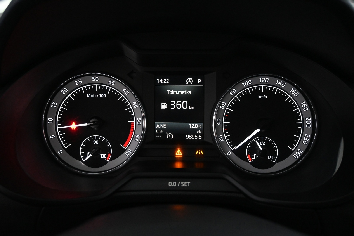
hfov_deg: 58.3
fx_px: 317
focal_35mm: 32
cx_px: 177
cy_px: 118
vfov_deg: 40.8
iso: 3200
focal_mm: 21.5
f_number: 4
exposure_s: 1/30
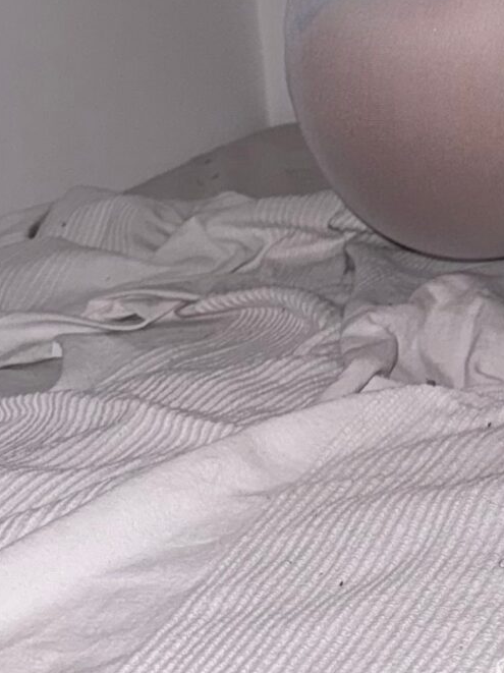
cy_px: -427
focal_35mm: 93
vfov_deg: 18.0
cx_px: 824
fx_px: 1807
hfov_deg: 14.5
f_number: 1.78
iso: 64
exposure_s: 1/23
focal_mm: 6.76
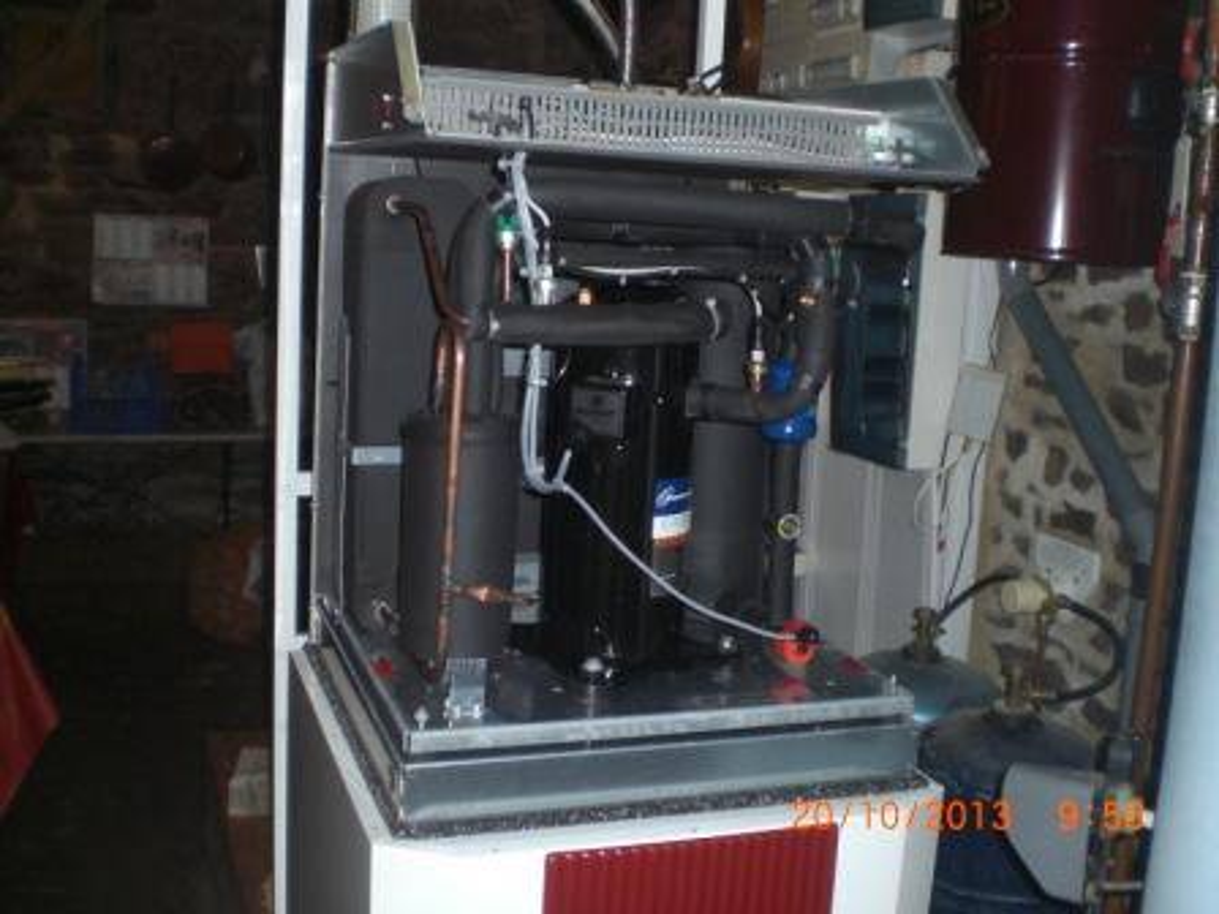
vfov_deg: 37.7
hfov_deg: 49.0
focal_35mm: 38
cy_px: 457
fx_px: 1338
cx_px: 610
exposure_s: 1/60
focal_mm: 6.3
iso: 200
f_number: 3.1
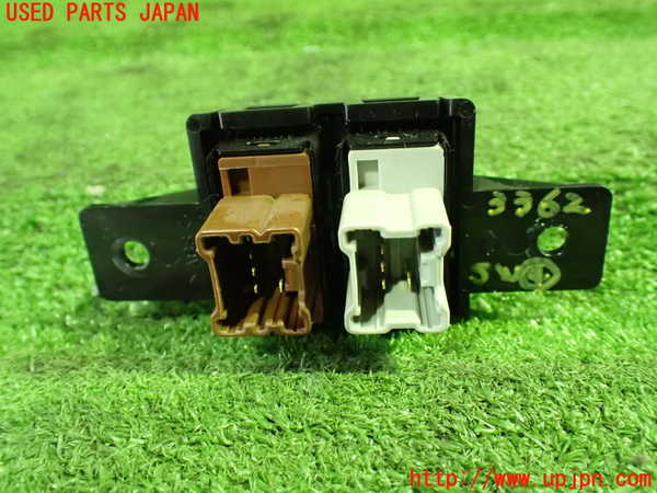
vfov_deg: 46.8
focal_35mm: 30
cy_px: 246
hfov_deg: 60.0
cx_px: 328
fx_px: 569
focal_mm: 5.4
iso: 1250
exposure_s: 1/30
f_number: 2.3
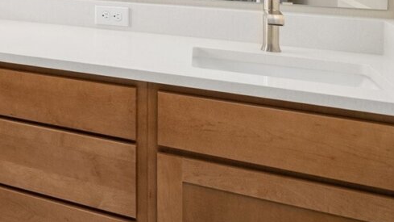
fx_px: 501
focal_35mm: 48
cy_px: -57
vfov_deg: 22.6
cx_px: -120
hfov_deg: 32.2
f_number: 8
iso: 500
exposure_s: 1/10
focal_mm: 16
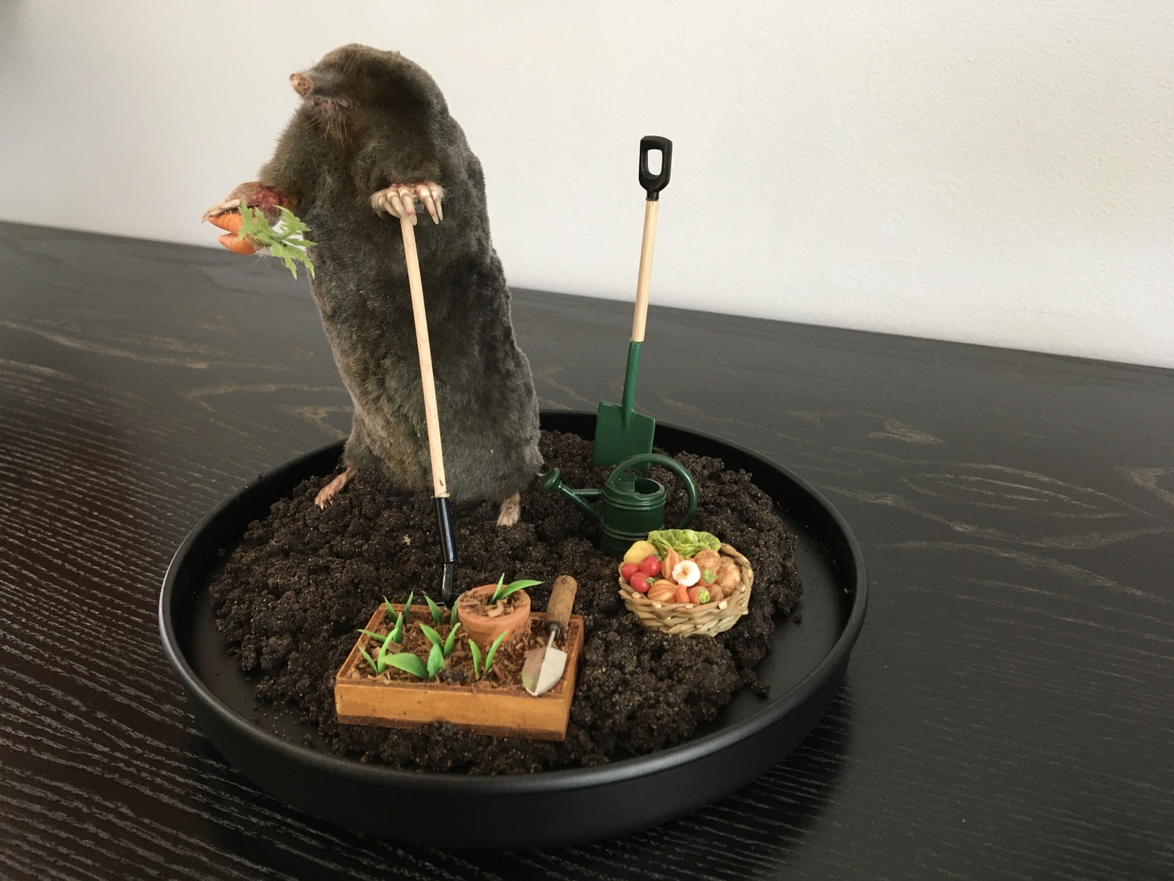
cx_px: 587
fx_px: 984
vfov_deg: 48.2
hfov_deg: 61.7
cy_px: 440
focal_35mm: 29
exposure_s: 1/33
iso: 125
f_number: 2.2
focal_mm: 4.15
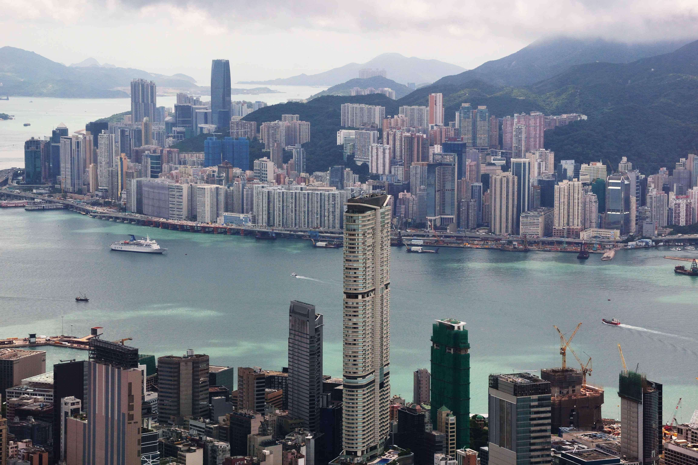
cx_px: 349
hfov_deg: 21.9
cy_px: 232
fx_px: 1803
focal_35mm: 93
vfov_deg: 14.7
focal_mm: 62
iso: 800
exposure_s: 1/800
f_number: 7.1
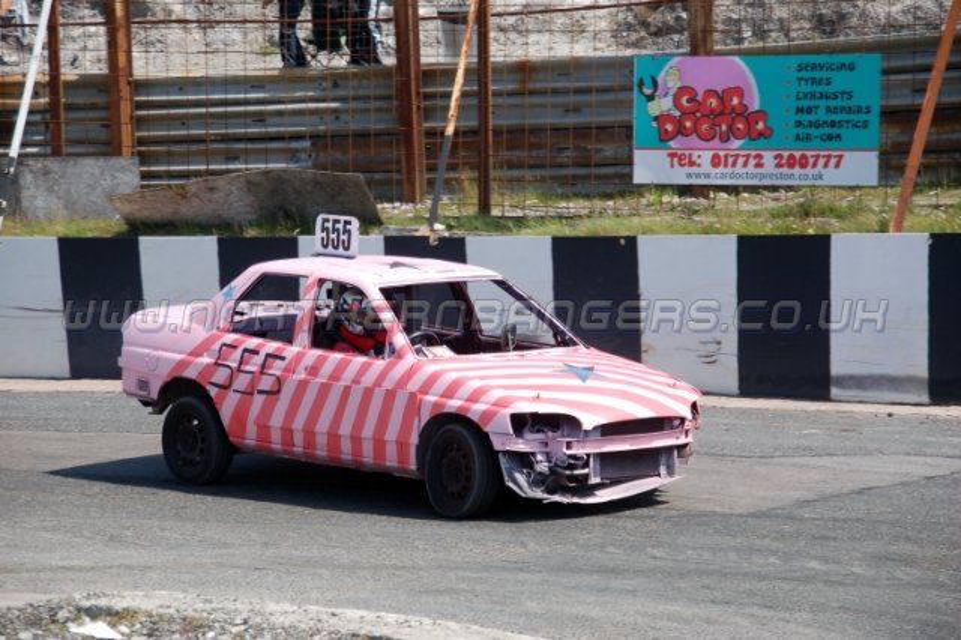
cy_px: 320
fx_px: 3122
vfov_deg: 11.7
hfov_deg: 17.5
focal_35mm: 117
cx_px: 480
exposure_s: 1/1000
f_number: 5.6
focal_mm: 78
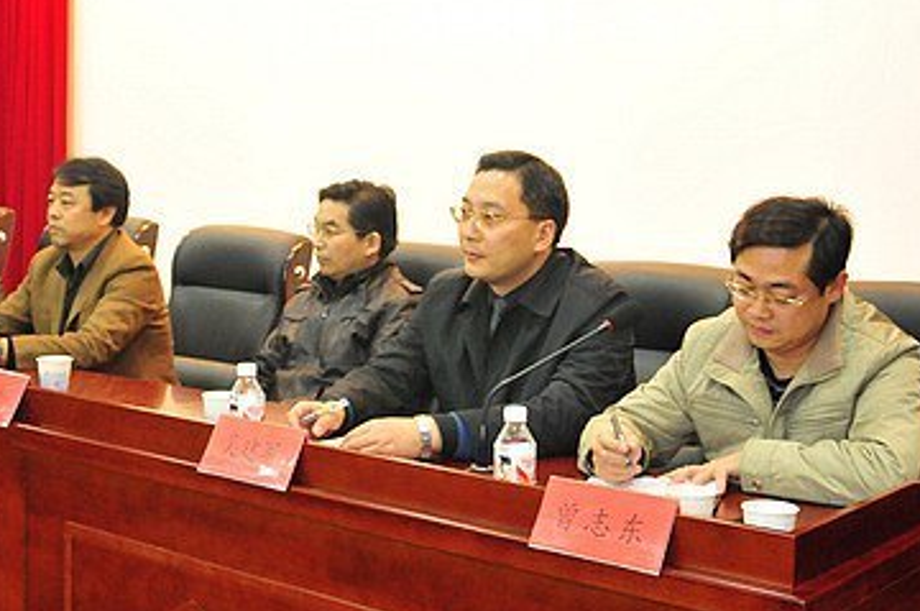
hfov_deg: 33.4
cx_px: 401
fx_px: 1531
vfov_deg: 22.5
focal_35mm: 60
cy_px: 205
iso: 1600
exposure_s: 1/40
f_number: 4.5
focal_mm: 24
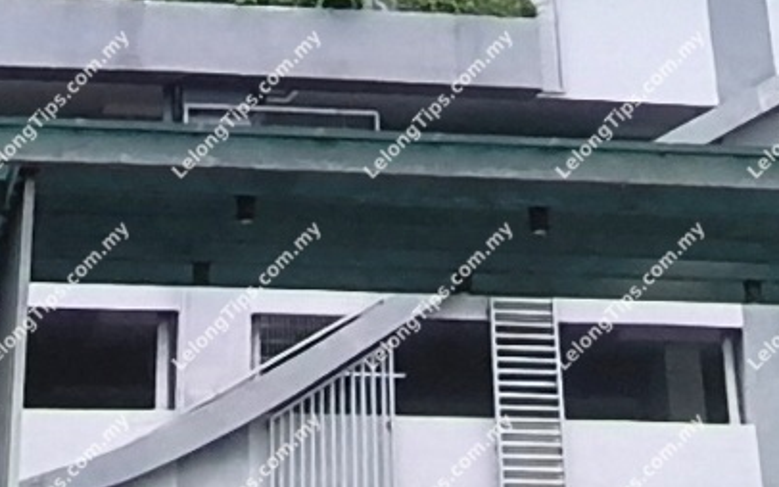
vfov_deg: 9.6
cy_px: -1050
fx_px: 2102
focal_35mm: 99
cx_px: 82
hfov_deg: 20.6
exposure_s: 1/1783
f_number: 2.2
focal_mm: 1.65
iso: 50
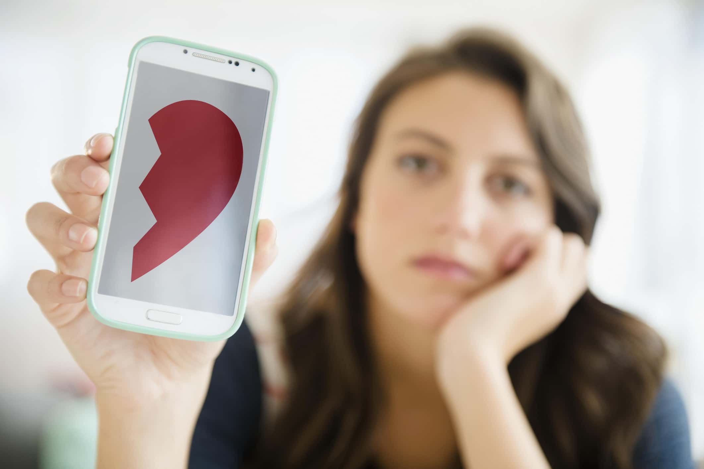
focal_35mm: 62
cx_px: 352
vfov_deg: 21.9
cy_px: 234
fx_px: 1212
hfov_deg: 32.4
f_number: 2.8
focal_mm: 62
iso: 250
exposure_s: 1/400
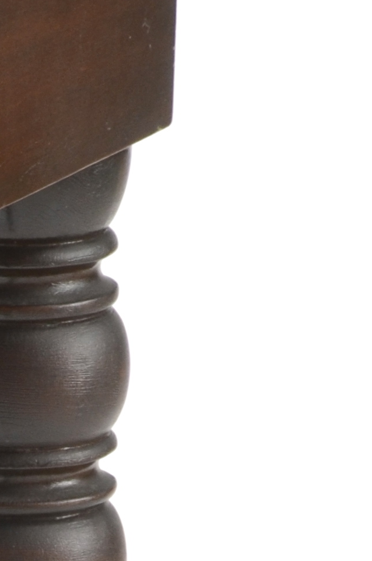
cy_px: 1362
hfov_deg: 1.8
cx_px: -556
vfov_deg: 2.7
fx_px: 11706
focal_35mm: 752
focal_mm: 98
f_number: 9
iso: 200
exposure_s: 1/125
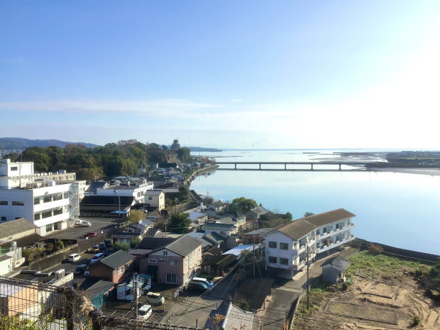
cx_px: 220
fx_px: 394
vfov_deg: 45.4
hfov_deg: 58.4
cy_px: 165
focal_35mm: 31
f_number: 2.4
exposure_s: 1/1400
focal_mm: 3.3
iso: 25
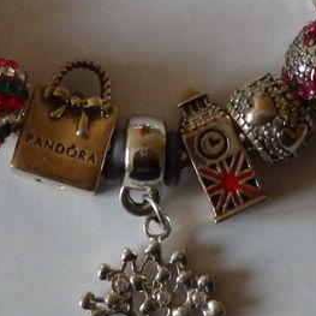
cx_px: 115
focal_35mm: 151
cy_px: -36
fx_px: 1560
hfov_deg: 11.6
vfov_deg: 11.4
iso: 800
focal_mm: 8
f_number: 3.8
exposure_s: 1/30
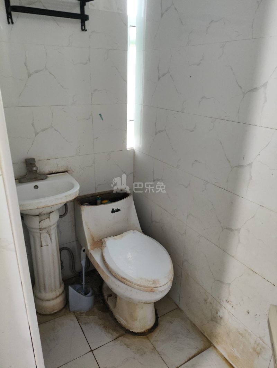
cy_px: 184
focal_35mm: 24
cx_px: 138
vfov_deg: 71.6
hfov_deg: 56.9
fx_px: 256
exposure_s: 1/33.3
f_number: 1.8
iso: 299
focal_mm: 4.68
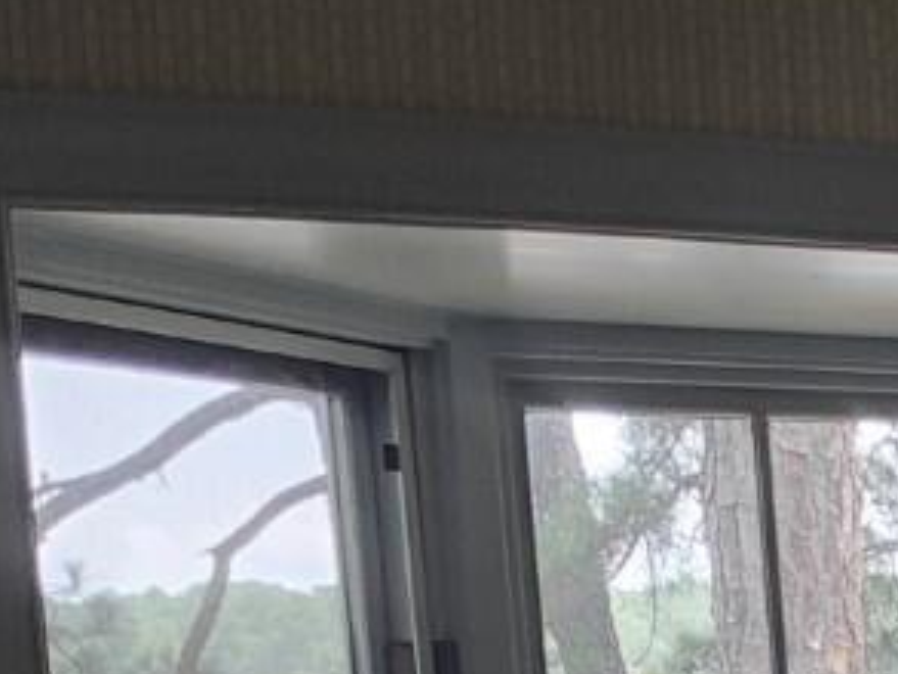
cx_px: 1750
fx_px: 3192
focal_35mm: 123
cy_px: 1222
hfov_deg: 13.8
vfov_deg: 11.2
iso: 100
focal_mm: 4.15
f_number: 1.5
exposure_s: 1/121
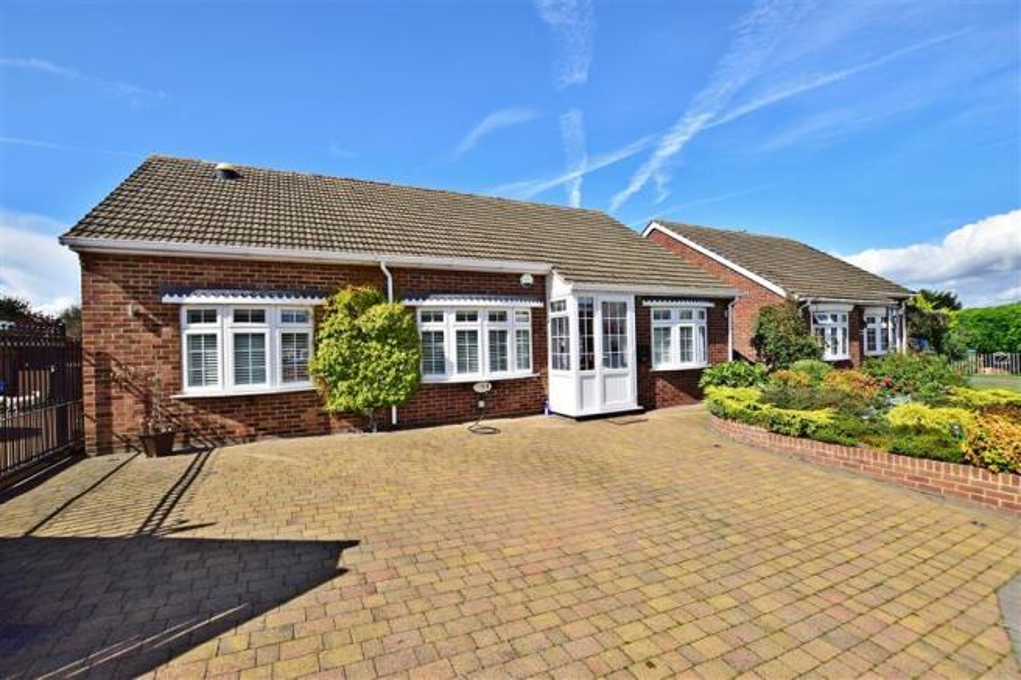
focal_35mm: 15
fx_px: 425
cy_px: 340
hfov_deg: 100.4
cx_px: 510
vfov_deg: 77.3
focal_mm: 10
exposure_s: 1/1000
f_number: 7.1
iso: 200
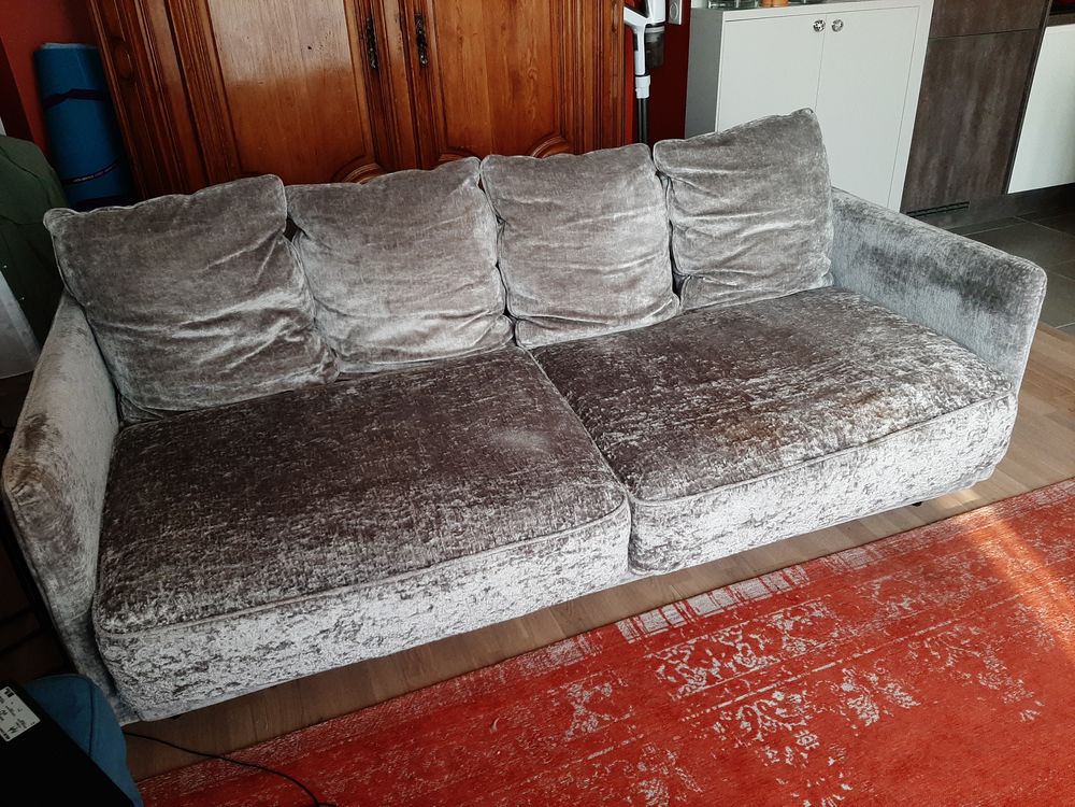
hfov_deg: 67.3
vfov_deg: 53.1
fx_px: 807
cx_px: 538
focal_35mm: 26
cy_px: 404
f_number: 1.7
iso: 125
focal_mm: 3.93
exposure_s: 1/50
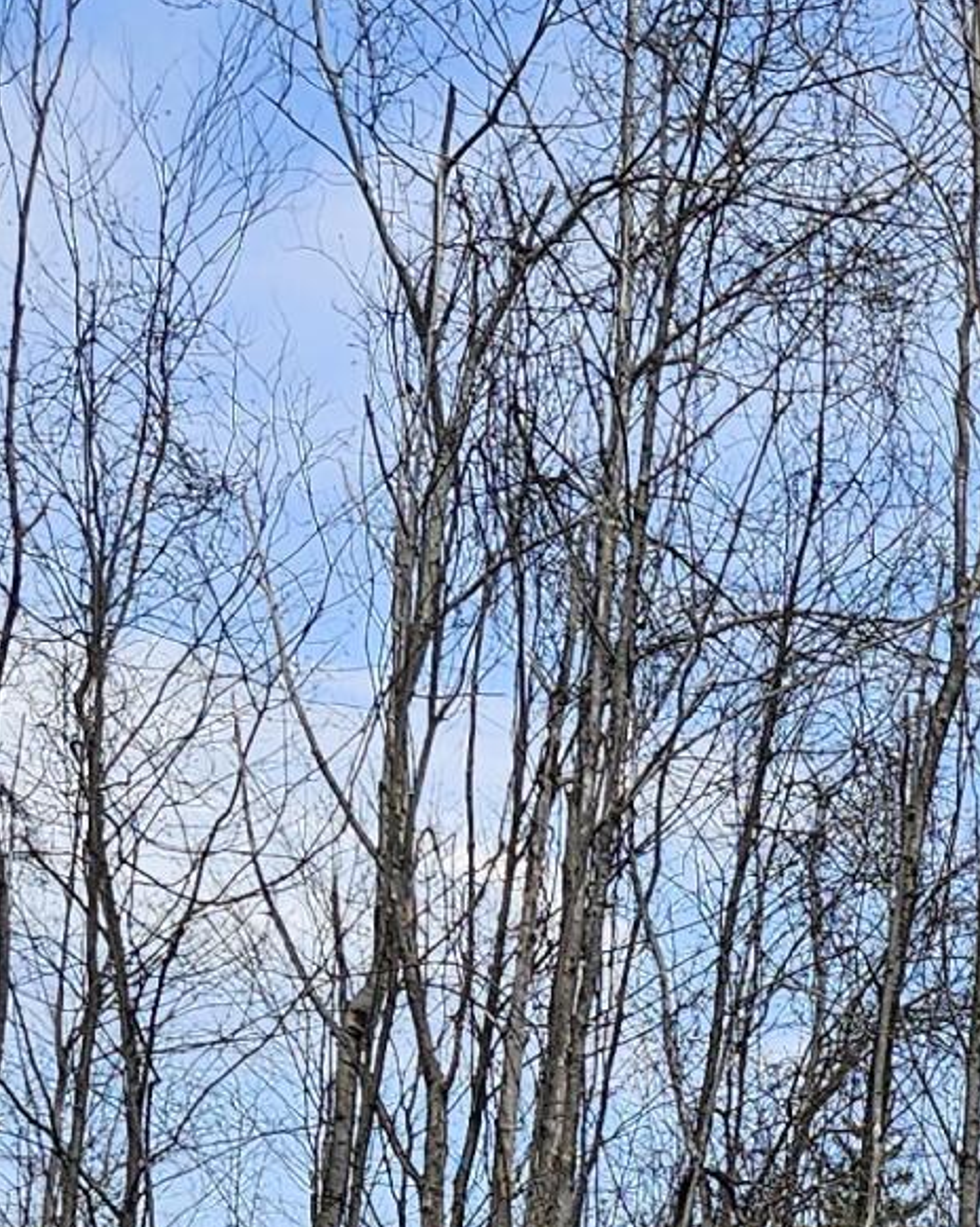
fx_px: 4210
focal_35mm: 116
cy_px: 1979
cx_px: 1812
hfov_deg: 12.1
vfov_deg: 15.1
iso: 25
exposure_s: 1/1318
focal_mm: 5.4
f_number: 1.8
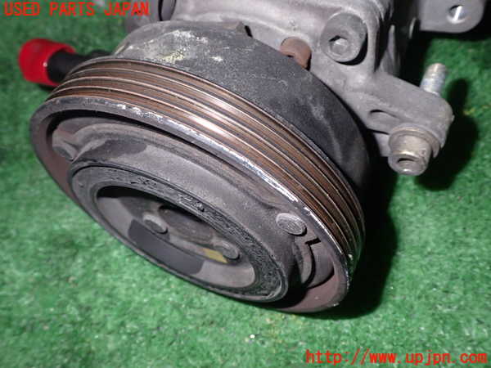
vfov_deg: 44.2
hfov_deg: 56.8
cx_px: 246
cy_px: 184
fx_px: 454
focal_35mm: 32
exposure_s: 1/30
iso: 400
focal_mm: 5.79
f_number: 9
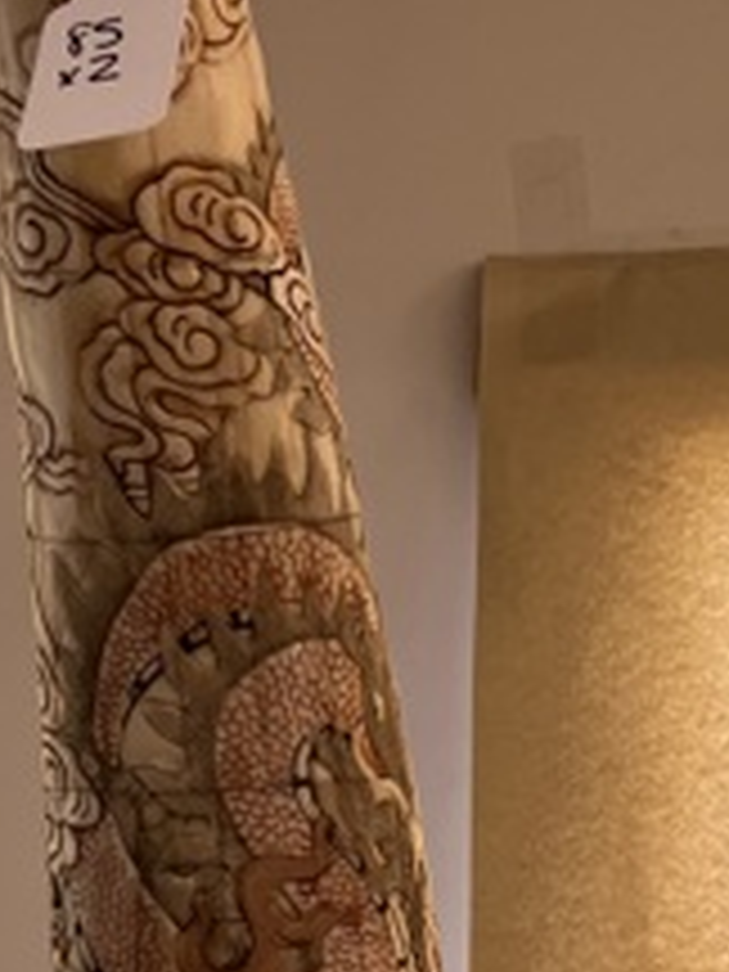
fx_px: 2752
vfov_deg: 18.7
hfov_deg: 14.4
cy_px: 1244
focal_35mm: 98
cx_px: 994
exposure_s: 1/120
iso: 64
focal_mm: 5.7
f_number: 1.5
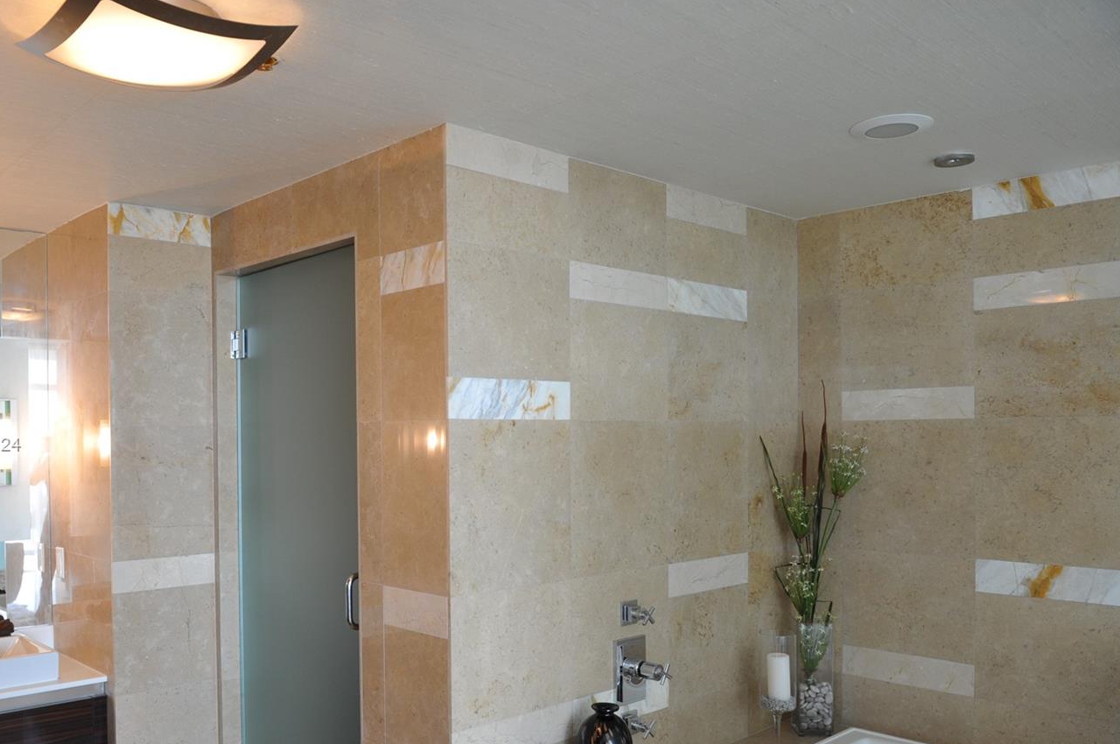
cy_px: 446
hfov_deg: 61.4
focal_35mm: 30
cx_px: 440
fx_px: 932
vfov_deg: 43.3
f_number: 5
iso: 640
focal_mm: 24
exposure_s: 1/100
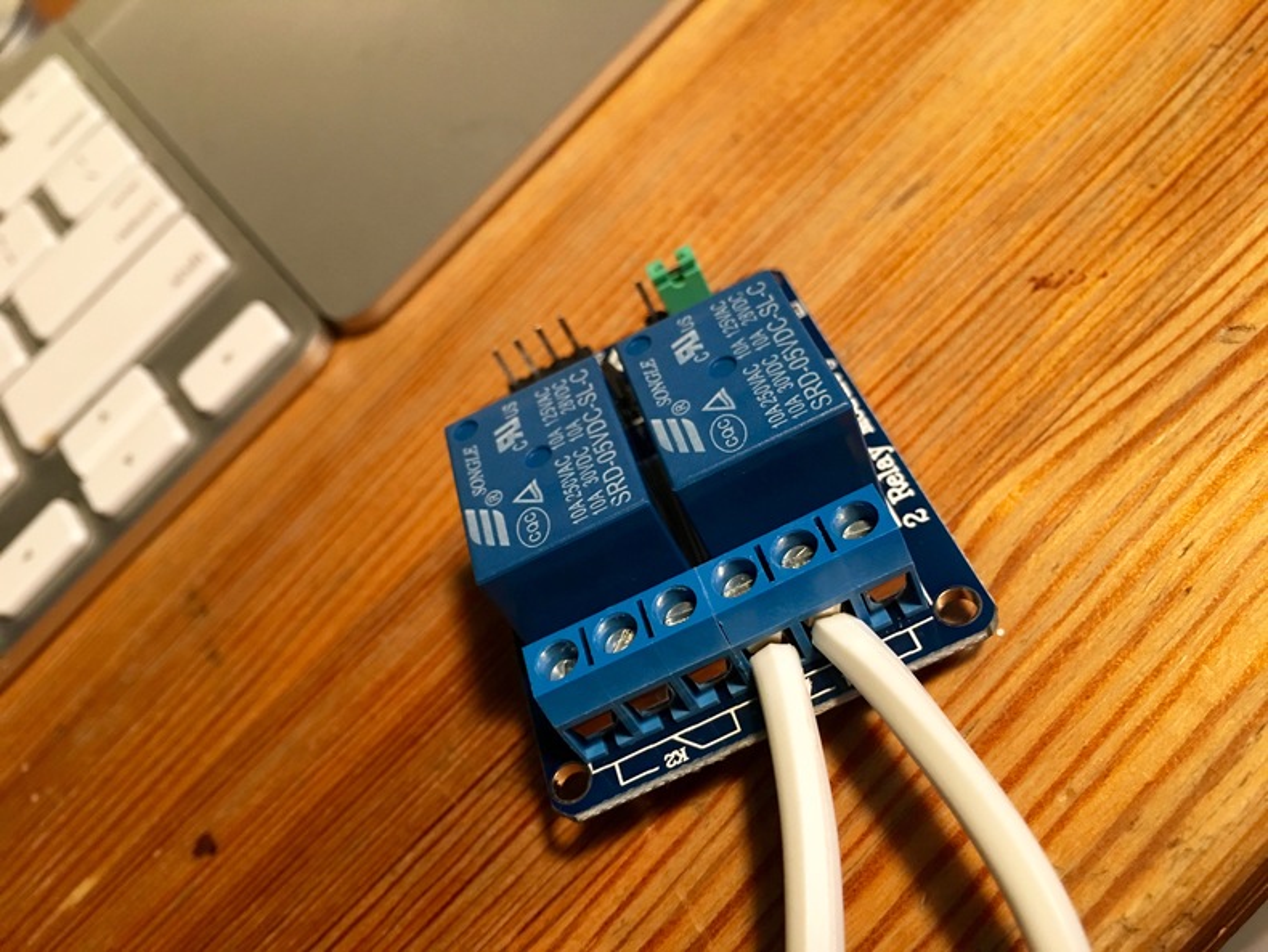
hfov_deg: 61.6
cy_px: 476
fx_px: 1063
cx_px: 634
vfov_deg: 48.3
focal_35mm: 29
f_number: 2.2
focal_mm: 4.15
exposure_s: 1/15
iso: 64
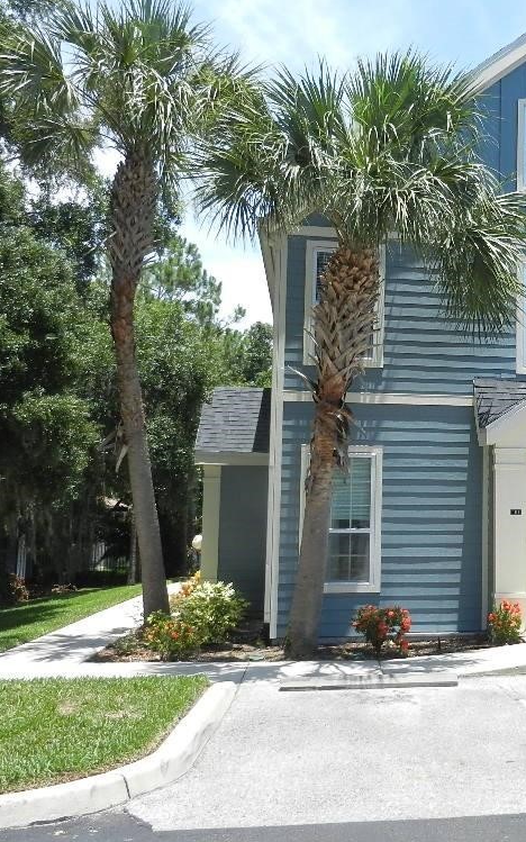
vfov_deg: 47.2
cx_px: 519
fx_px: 964
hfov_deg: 28.7
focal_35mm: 42
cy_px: 411
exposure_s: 1/800
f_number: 3.6
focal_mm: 5.1
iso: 160
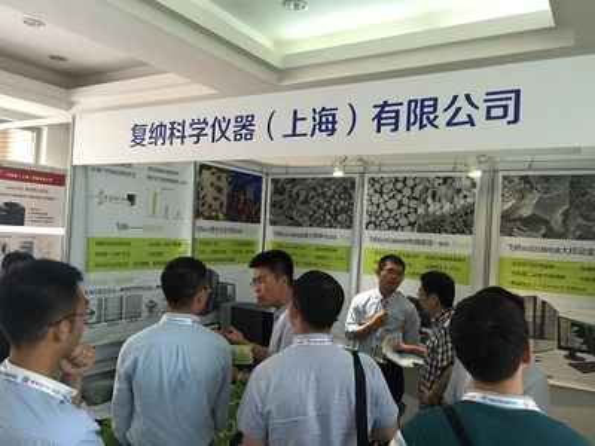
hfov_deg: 61.7
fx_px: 498
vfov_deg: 48.2
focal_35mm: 29
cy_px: 223
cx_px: 298
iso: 64
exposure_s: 1/33
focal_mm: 4.15
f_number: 2.2
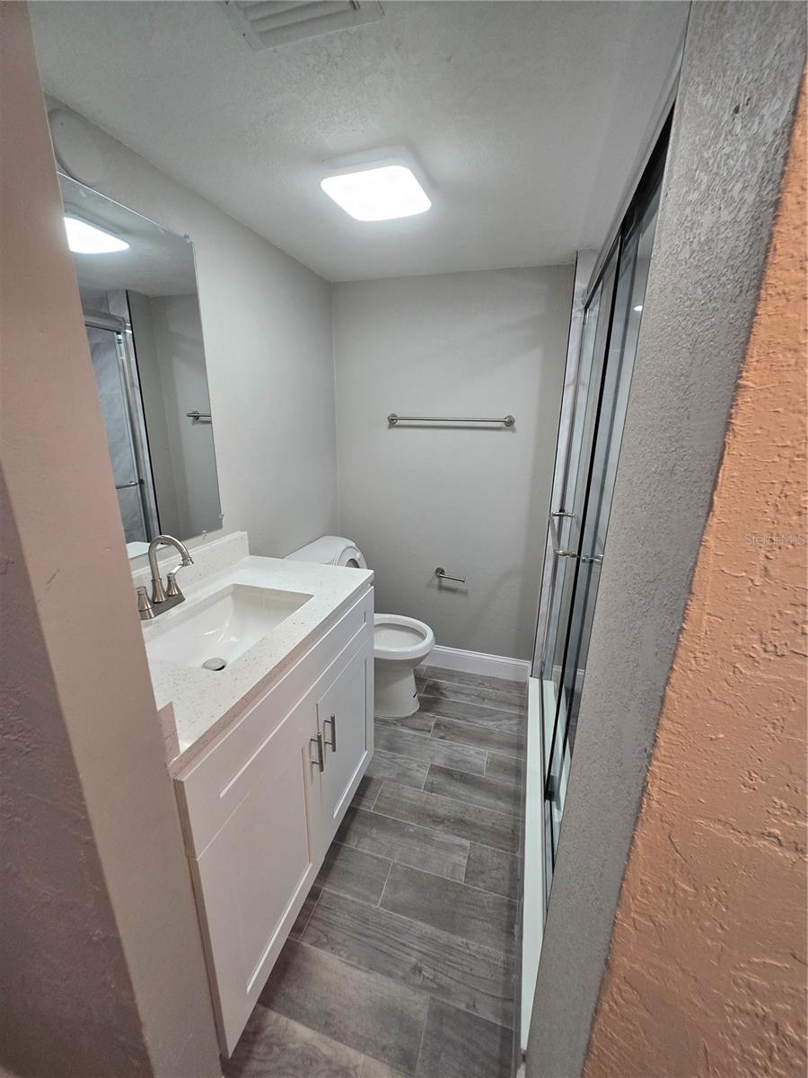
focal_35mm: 13
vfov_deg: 106.2
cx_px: 404
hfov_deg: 89.9
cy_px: 539
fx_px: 405
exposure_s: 1/60
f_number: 2.2
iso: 160
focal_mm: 1.7
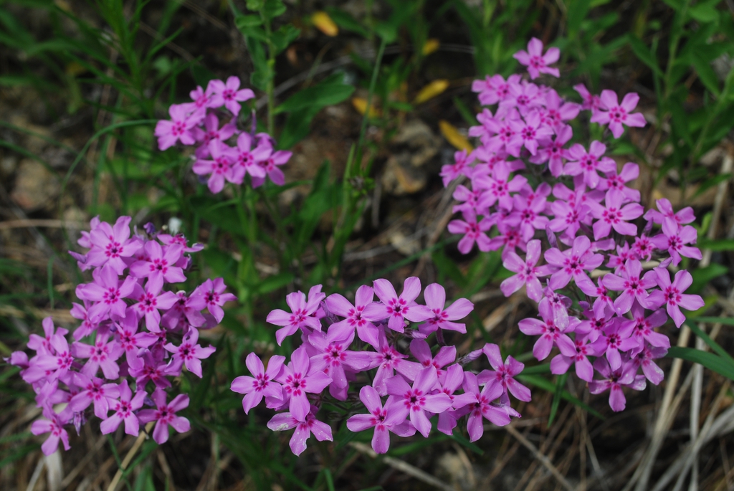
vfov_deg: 25.8
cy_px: 246
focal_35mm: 52
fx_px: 1071
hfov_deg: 37.8
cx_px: 367
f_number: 8
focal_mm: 35
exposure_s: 1/125
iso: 200
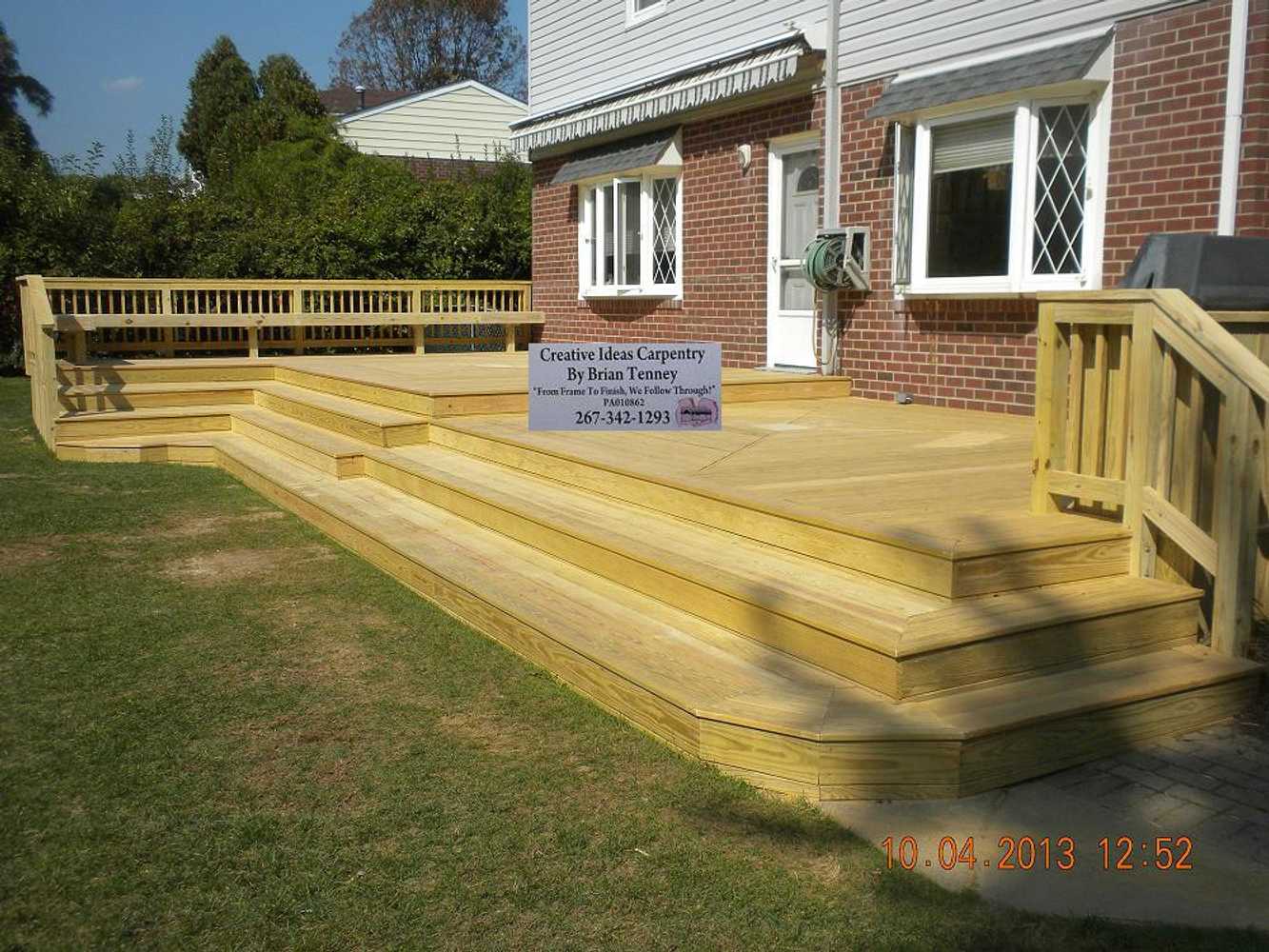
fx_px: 1357
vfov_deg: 38.7
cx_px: 634
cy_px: 476
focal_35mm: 37
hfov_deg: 50.1
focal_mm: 6.6
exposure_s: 1/242
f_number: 10
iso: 90
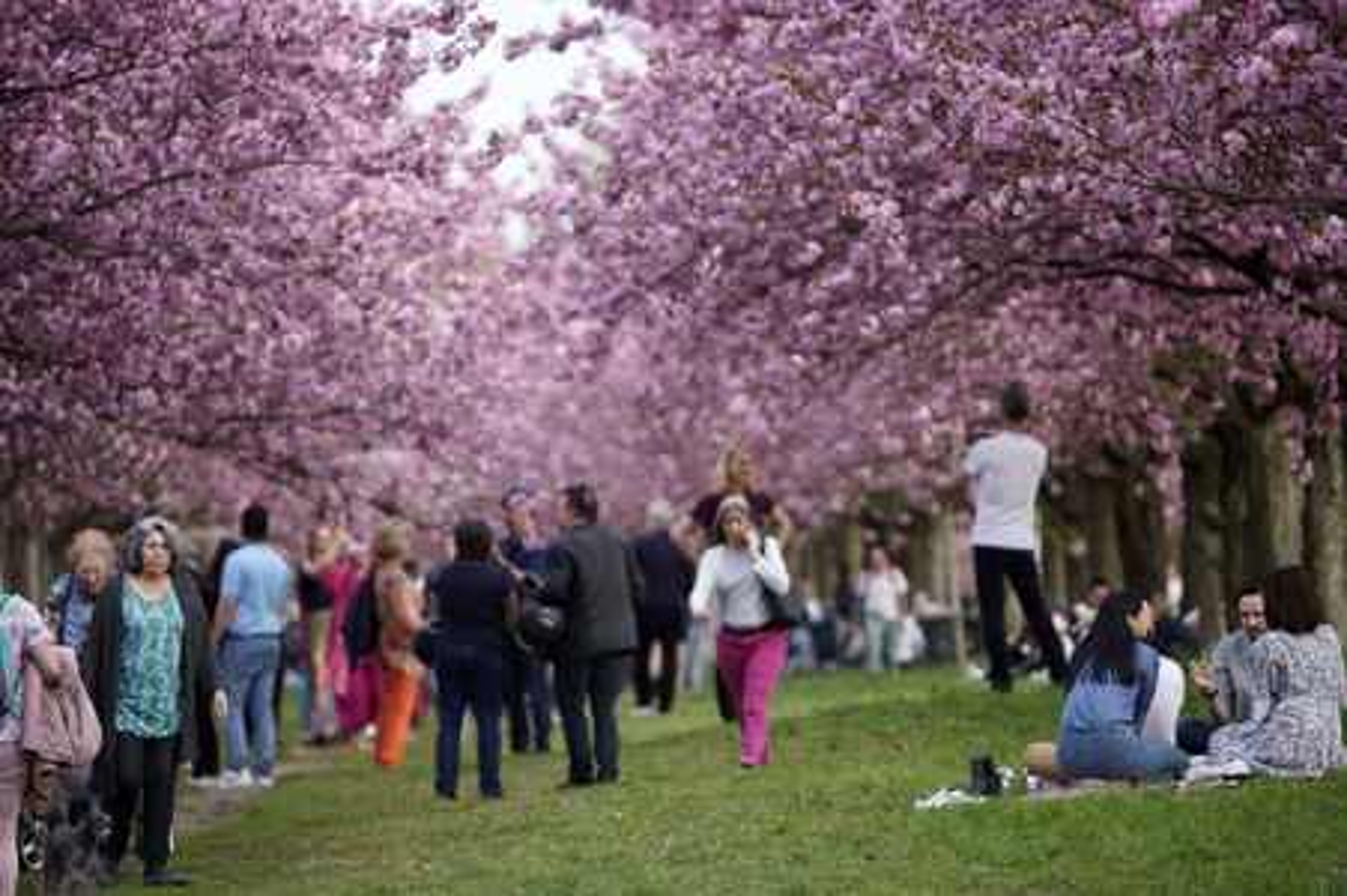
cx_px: 674
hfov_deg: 5.7
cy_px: 448
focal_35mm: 365
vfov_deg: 3.8
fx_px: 13647
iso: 1600
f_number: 6.3
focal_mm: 365
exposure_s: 1/800
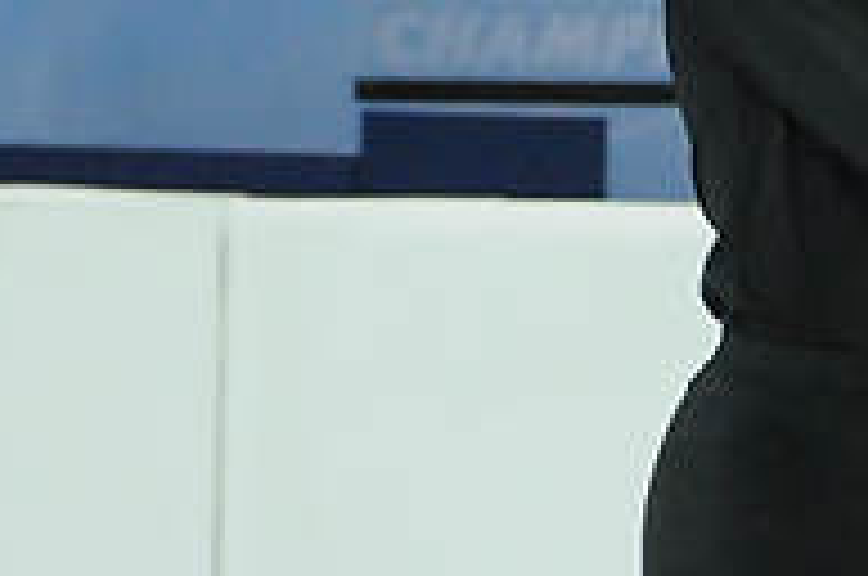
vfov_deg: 1.1
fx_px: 29872
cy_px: 295
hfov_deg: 1.7
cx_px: 805
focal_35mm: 1241
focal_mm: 200
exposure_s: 1/640
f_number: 5.6
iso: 3200
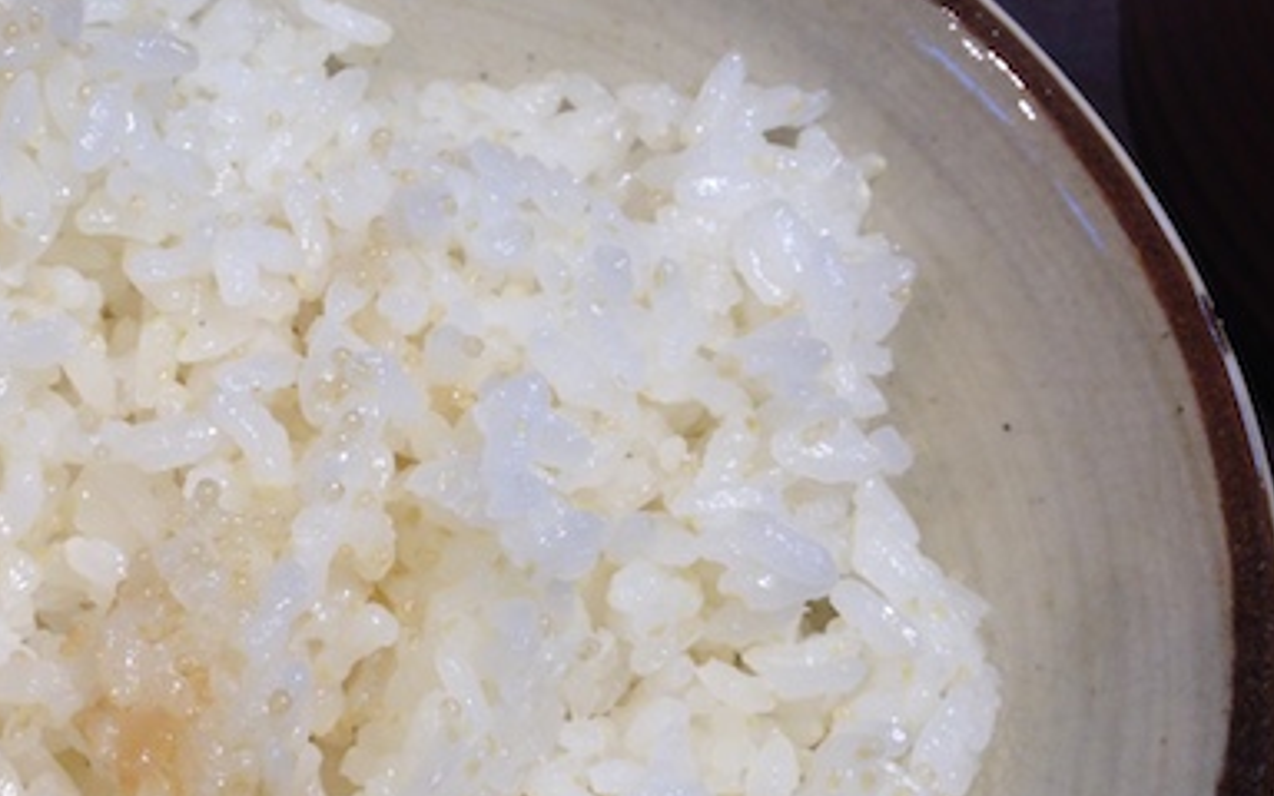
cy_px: 479
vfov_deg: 21.3
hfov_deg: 33.1
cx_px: 395
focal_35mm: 61
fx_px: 2118
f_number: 2.4
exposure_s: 1/40
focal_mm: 4.12
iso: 50
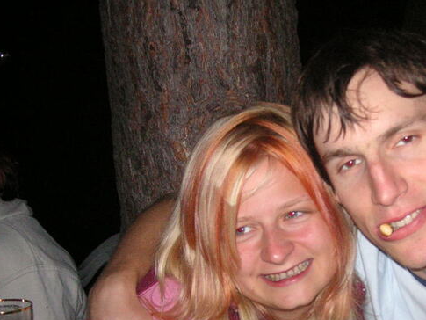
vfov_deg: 23.8
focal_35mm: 61
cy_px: 236
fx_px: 751
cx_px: 343
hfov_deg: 30.9
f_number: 2.8
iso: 160
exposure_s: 1/45
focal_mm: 6.1
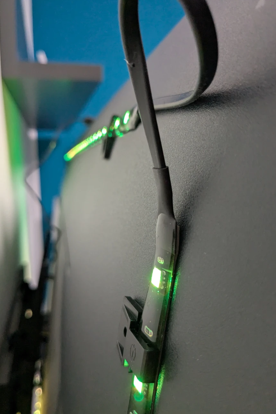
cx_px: 135
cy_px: 212
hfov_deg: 45.0
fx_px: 333
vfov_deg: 63.6
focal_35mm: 29
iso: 291
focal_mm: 4.38
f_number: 1.73
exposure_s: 1/99.9
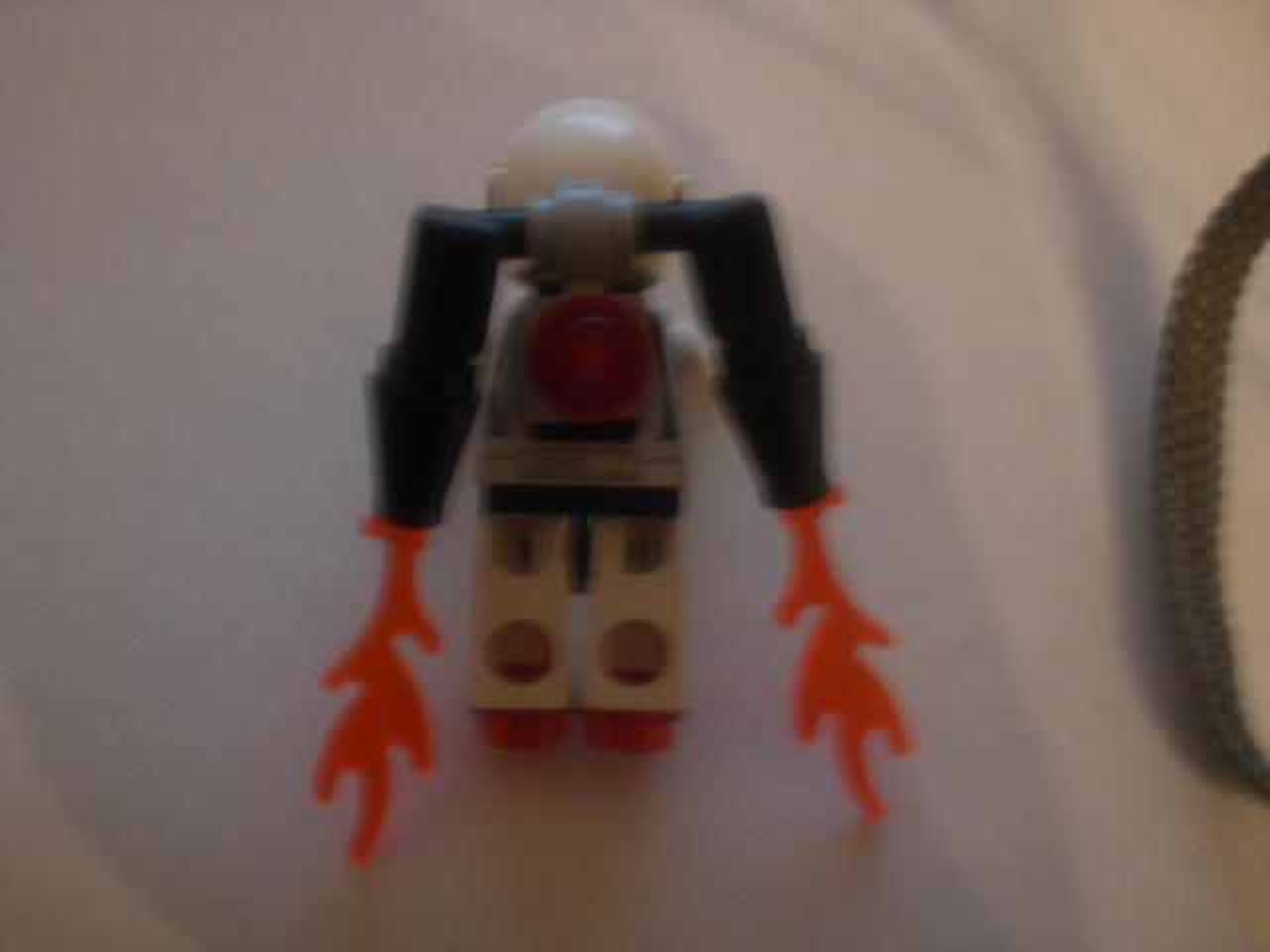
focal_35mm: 38
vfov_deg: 37.7
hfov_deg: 49.0
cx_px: 635
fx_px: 1394
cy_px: 476
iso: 200
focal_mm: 6.3
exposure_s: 1/13
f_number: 3.1
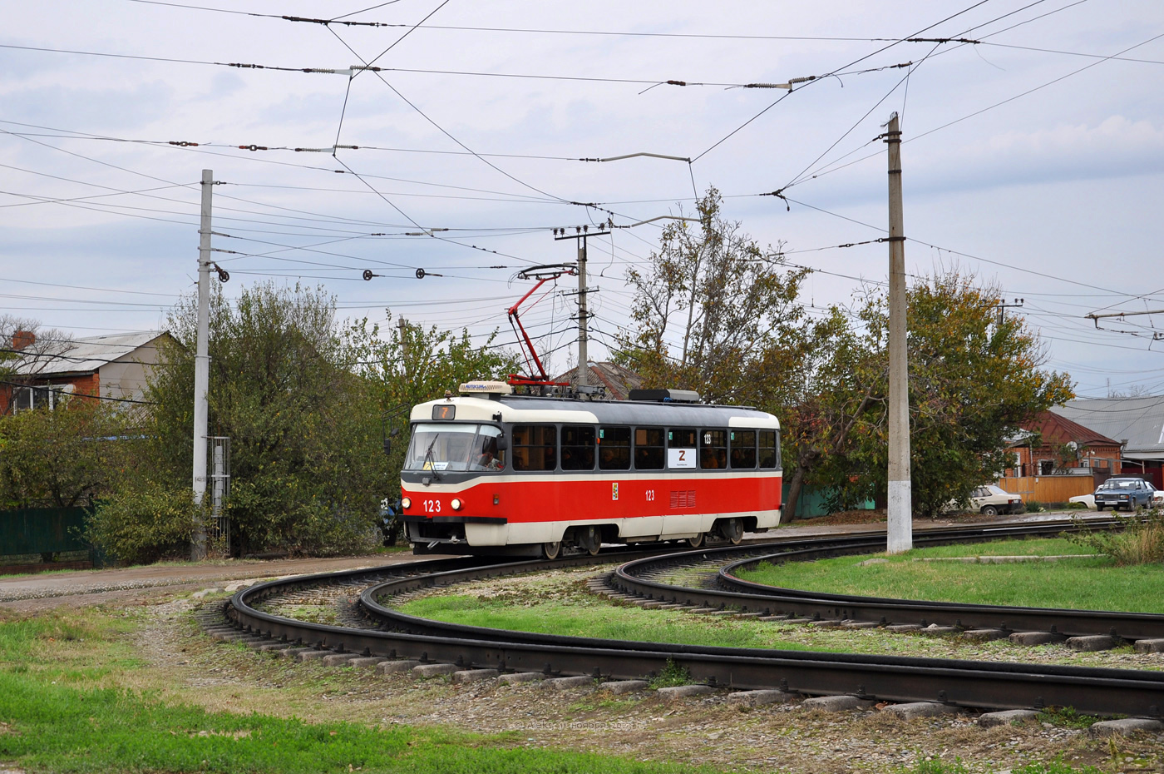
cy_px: 387
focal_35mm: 63
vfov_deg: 21.5
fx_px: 2035
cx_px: 582
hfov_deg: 31.9
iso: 200
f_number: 6.3
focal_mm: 42
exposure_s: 1/320
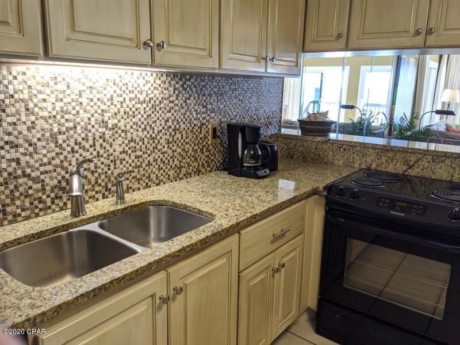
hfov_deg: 65.3
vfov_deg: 51.4
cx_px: 230
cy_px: 172
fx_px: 359
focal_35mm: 27
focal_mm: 4.38
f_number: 1.73
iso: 99
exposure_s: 1/120
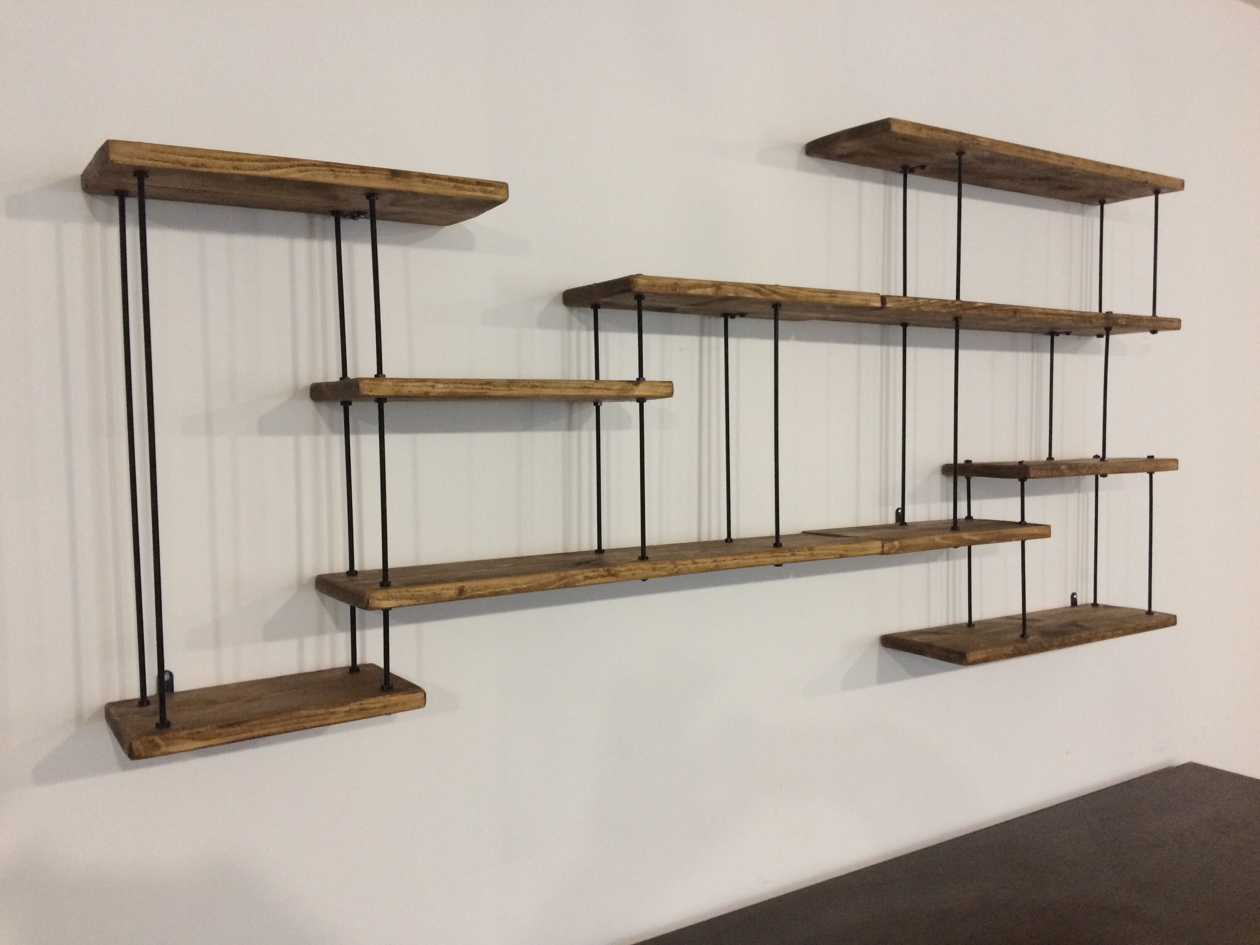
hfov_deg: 61.7
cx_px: 630
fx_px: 1056
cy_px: 472
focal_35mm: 29
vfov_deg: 48.2
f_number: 2.2
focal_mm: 4.15
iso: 250
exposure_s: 1/33
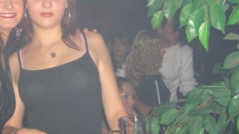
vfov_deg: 19.3
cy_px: 37
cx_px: 63
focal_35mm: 62
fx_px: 393
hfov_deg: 33.2
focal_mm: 7.9
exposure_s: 1/60
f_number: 2.8
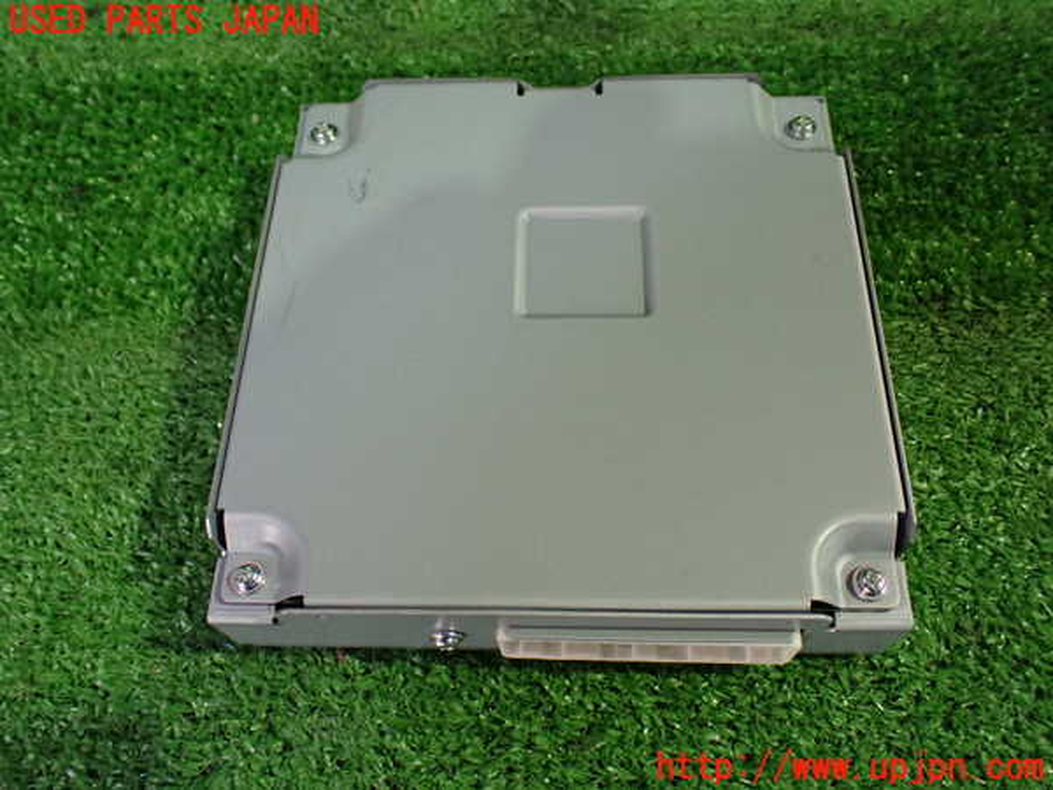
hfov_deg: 60.0
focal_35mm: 30
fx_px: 913
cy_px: 395
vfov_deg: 46.8
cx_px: 526
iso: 800
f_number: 2.3
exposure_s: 1/80
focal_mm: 5.4
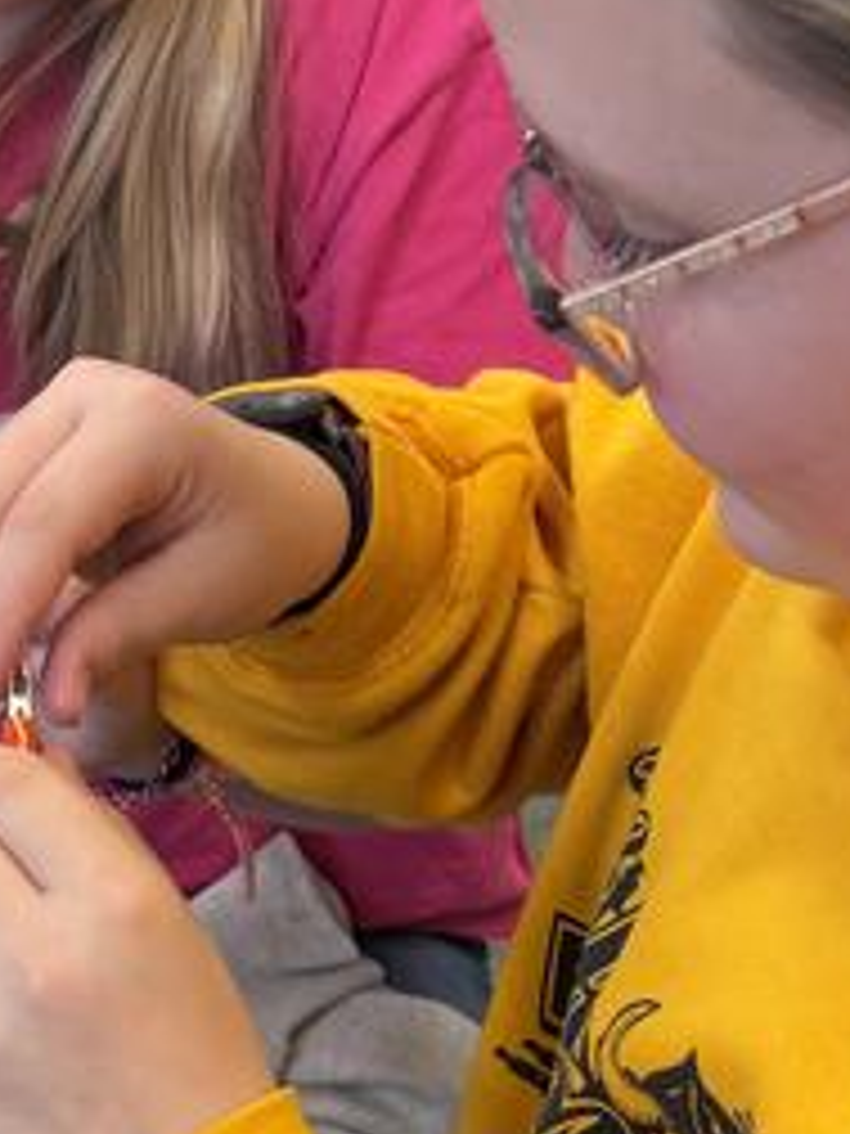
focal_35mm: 89
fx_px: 2914
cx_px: 40
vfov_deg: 20.7
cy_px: 1330
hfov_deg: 16.3
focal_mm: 6.76
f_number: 1.78
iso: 160
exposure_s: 1/60
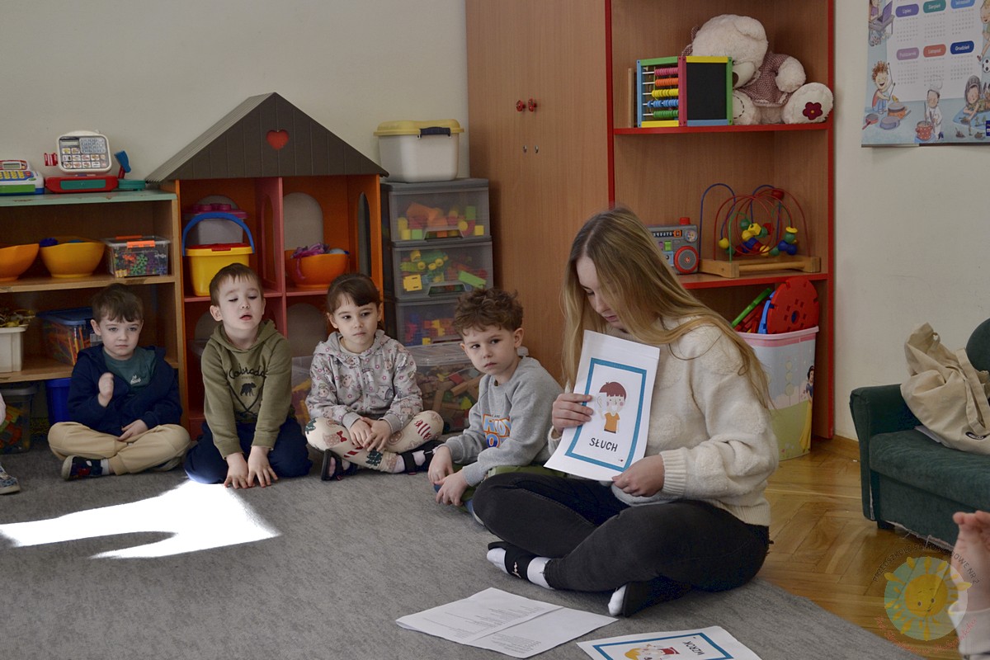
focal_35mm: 52
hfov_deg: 37.9
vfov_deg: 25.8
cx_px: 495
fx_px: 1444
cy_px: 330
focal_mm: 35
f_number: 5
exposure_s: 1/100
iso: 400
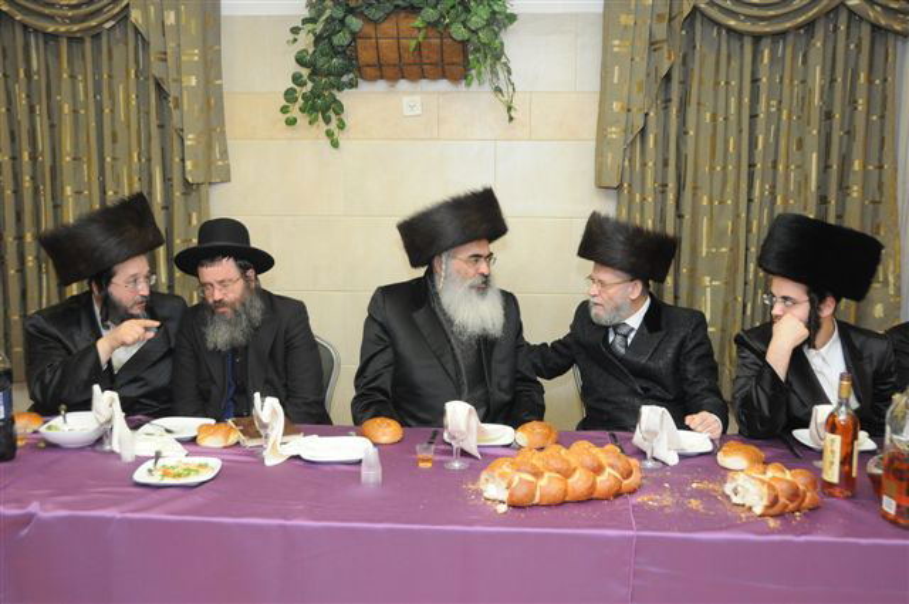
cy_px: 302
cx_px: 454
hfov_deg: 57.3
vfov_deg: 39.9
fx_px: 832
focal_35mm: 33
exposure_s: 1/100
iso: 1250
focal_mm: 22
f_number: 4.5
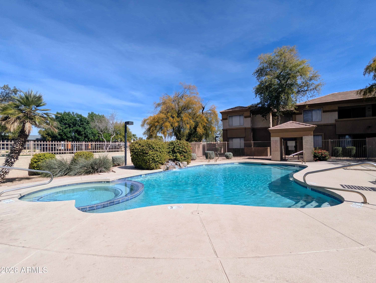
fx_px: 174
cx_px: 188
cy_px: 142
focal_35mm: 16
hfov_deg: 94.4
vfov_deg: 78.2
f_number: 2.2
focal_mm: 2.35
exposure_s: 1/1898
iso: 51
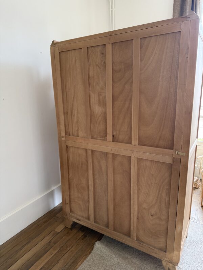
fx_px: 188
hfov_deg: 56.8
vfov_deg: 71.6
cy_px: 135
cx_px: 102
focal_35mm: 24
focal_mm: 6.76
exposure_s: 1/60
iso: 250
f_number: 1.78
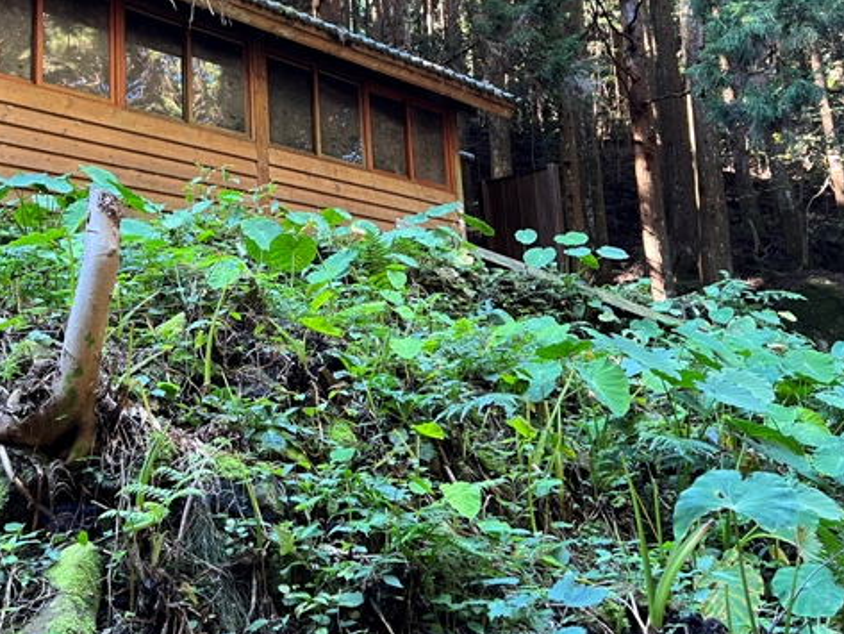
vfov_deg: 32.5
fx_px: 1073
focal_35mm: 44
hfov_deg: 42.9
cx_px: 393
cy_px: 191
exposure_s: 1/60
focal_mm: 5.7
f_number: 1.5
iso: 160
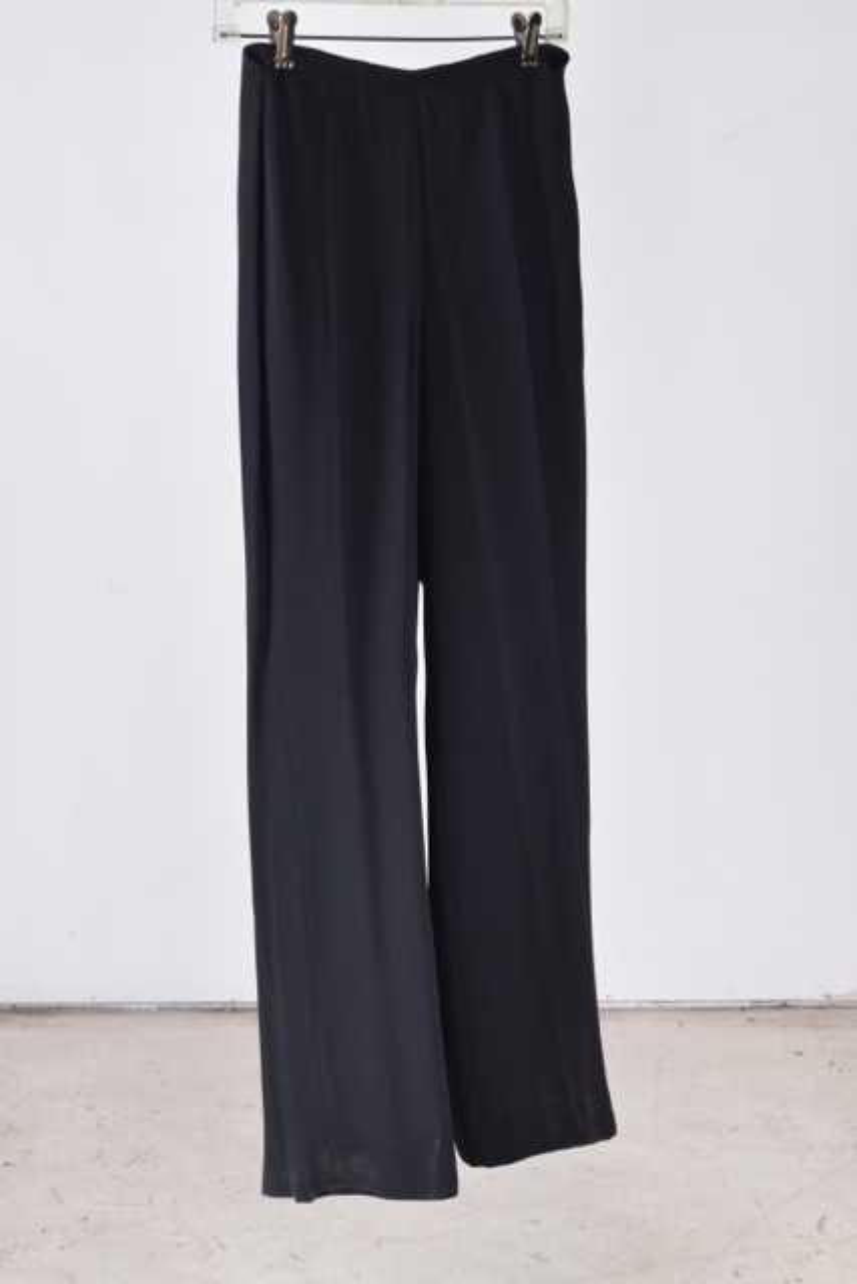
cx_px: 428
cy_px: 642
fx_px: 2569
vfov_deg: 28.1
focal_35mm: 72
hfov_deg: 18.9
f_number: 14
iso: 400
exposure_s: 1/125
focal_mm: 48
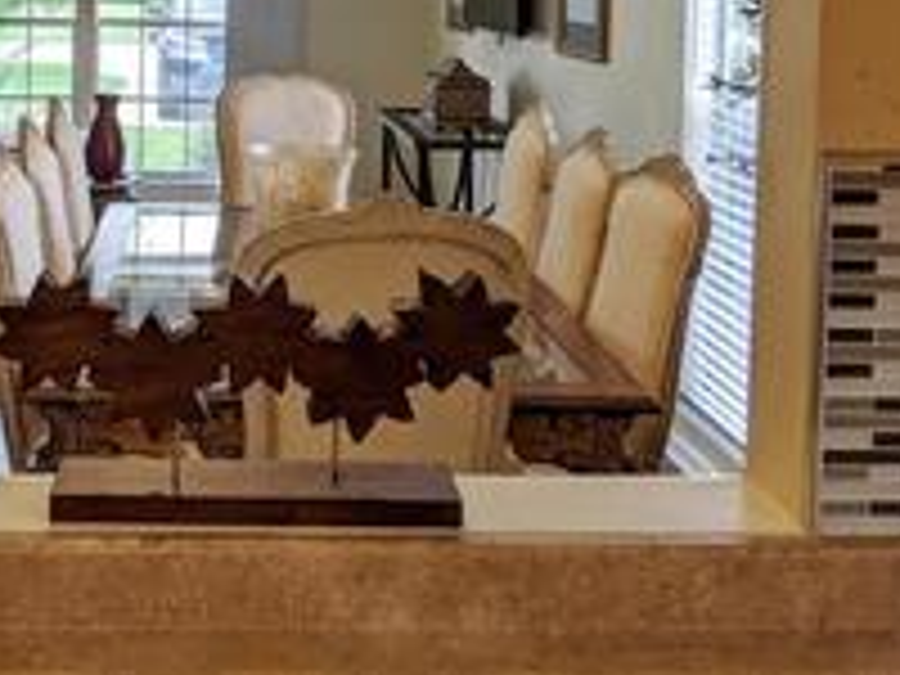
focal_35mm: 54
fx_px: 1404
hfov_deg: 34.9
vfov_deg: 25.8
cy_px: 14
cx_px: 243
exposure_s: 1/120
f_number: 1.8
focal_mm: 4.44
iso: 54
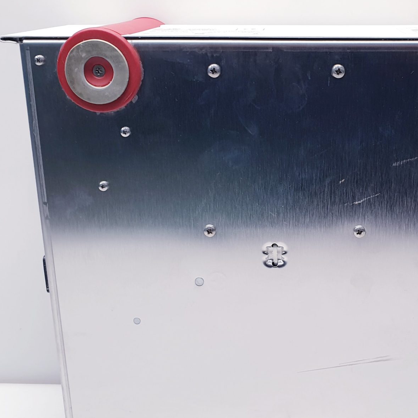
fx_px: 683
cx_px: 301
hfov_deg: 33.5
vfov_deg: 34.0
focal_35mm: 50
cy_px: 240
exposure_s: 1/50
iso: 80
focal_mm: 4.3
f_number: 2.4
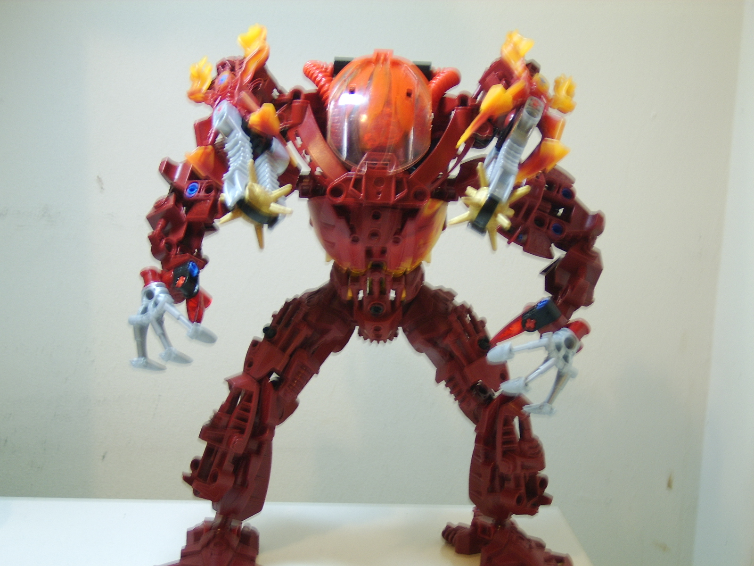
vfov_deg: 21.0
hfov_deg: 27.8
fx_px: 1525
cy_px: 283
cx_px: 377
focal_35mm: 70
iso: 71
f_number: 4
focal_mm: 18.38
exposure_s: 1/5
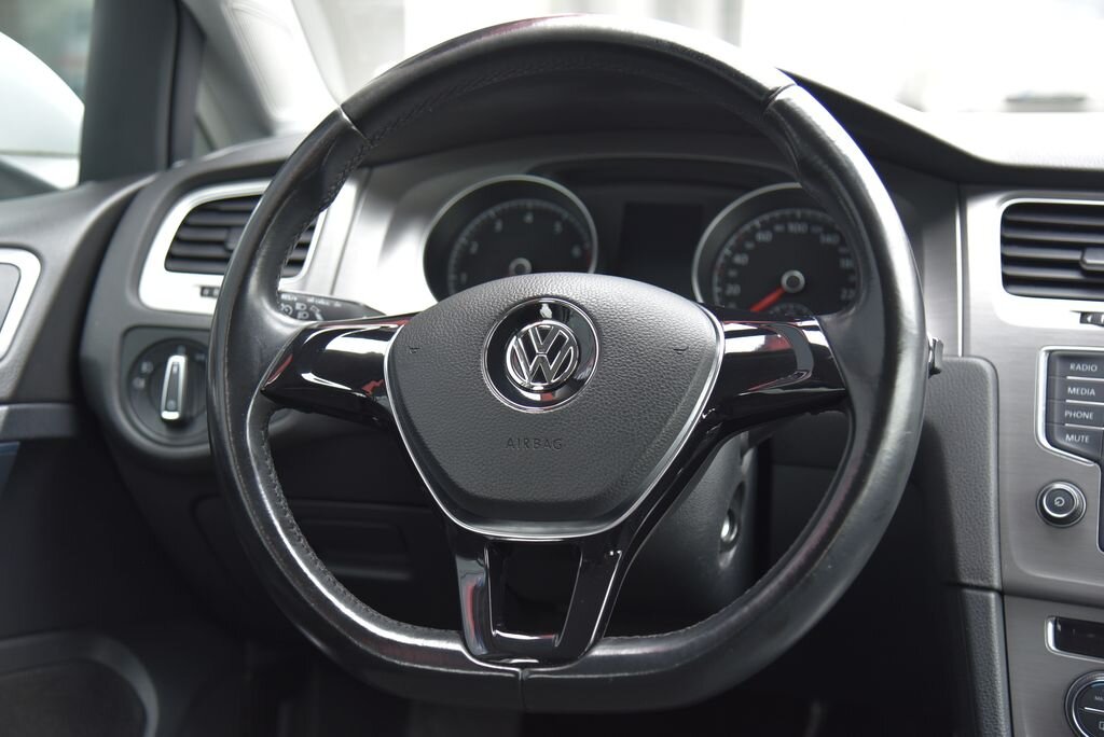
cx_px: 552
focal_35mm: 52
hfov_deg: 38.2
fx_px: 1596
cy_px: 368
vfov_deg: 26.0
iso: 500
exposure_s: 1/30
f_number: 4
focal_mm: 52
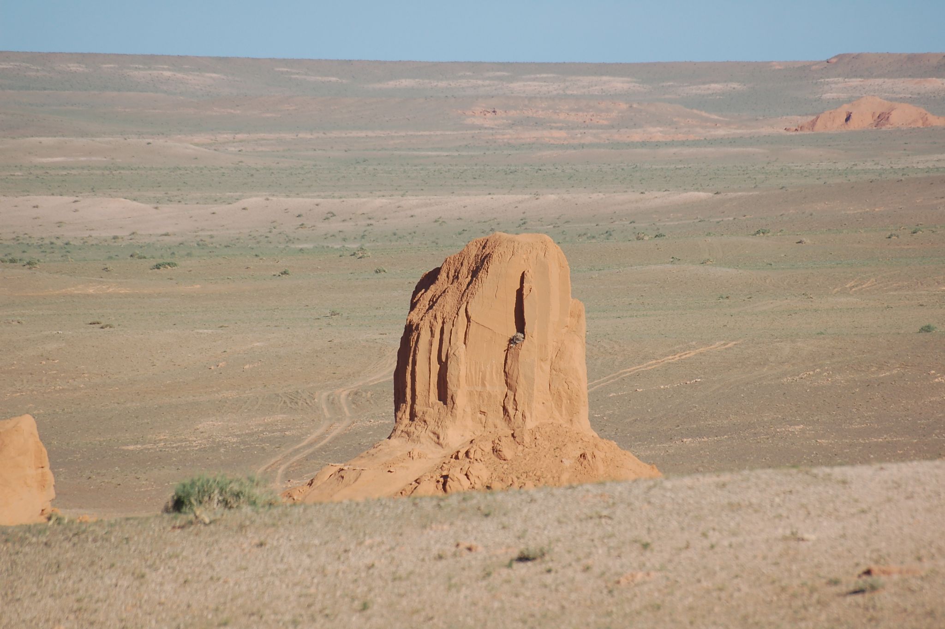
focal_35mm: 450
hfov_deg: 4.6
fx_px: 11803
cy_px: 314
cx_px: 472
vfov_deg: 3.1
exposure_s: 1/800
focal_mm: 300
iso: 200
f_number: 7.1
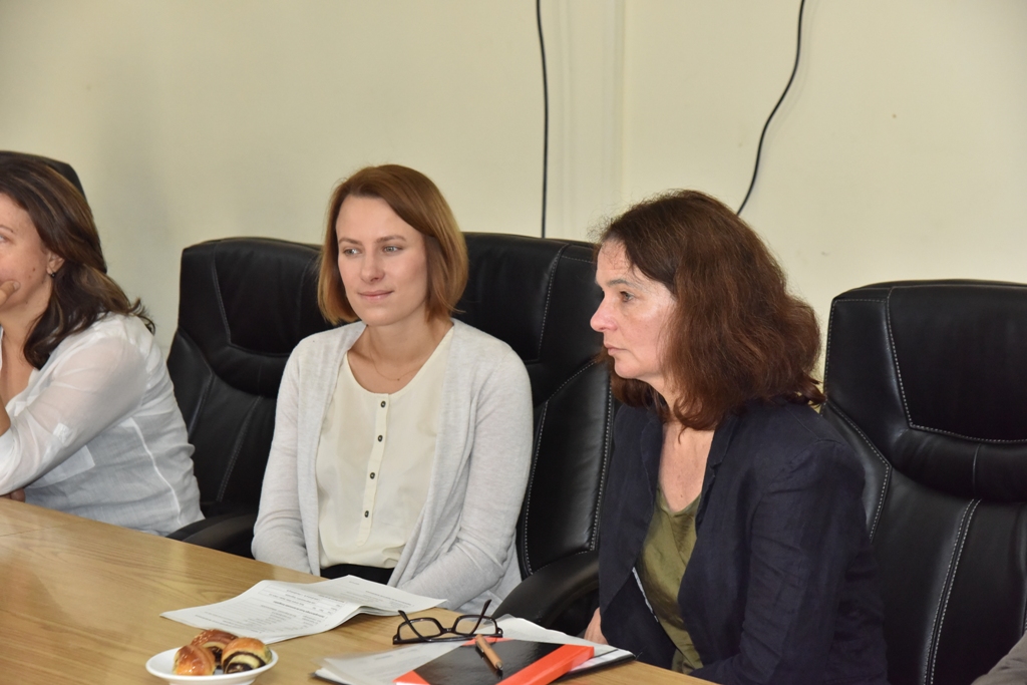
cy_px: 342
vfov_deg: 16.1
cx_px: 514
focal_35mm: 85
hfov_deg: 23.9
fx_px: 2425
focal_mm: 85
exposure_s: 1/250
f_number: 7.1
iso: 3200
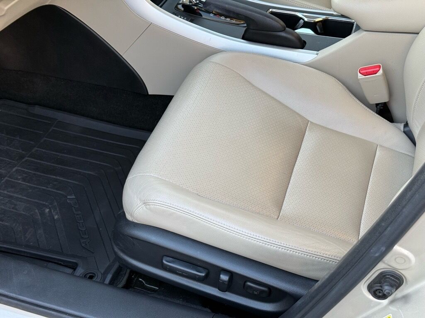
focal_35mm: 48
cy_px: 159
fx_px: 589
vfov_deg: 30.3
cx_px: 212
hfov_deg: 39.7
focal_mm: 6.76
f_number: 1.78
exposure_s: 1/88
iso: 100
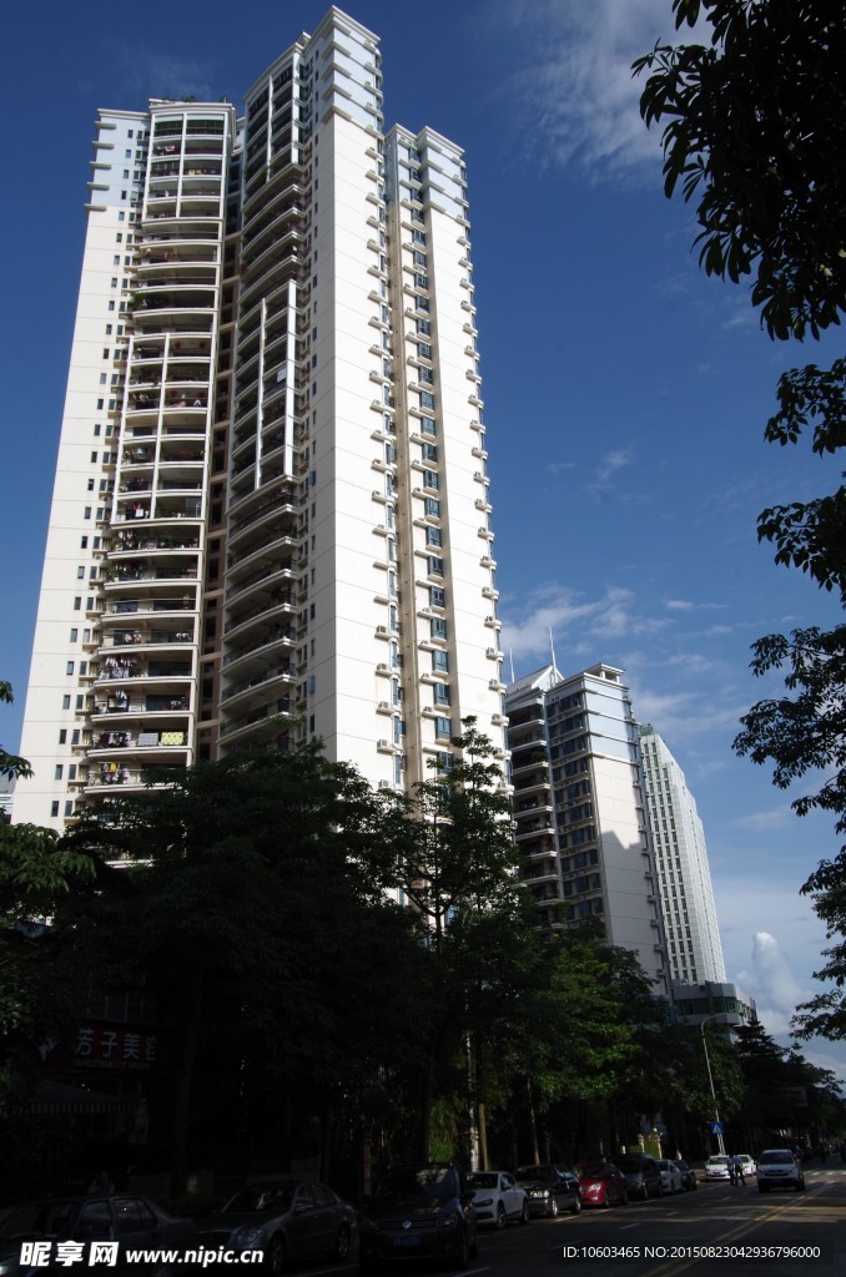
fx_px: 956
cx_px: 423
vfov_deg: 67.5
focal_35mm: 27
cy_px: 638
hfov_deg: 47.7
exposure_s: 1/160
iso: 100
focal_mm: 18
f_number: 13
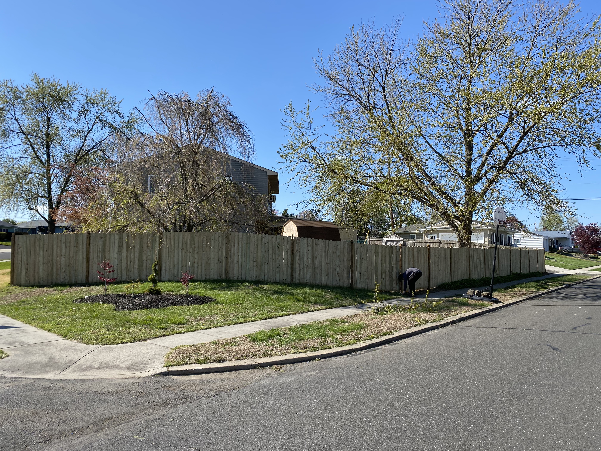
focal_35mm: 26
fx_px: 451
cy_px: 226
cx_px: 300
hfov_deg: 67.3
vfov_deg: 53.1
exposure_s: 1/2105
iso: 32
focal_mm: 4.25
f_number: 1.8
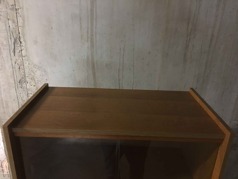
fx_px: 199
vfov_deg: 48.2
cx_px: 119
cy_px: 90
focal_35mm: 29
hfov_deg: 61.7
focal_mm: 4.15
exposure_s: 1/4
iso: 125
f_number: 2.2
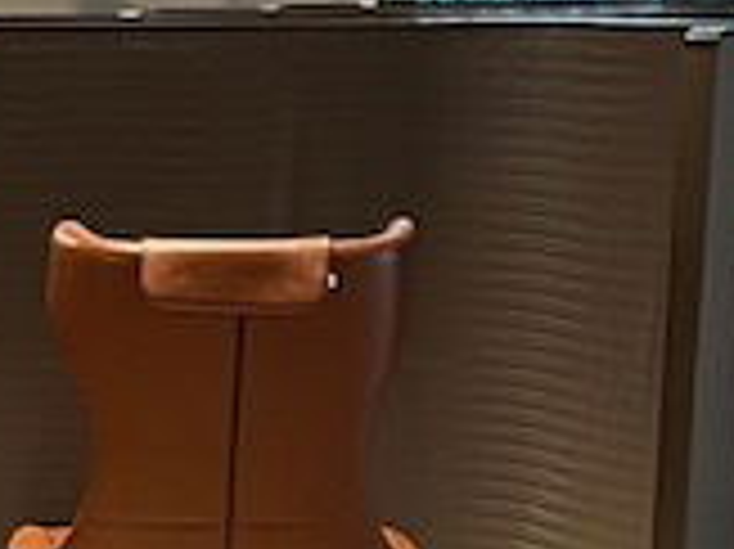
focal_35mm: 192
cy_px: 742
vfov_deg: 7.6
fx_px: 4068
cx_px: -752
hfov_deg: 9.6
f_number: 1.5
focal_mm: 5.7
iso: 160
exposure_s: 1/50
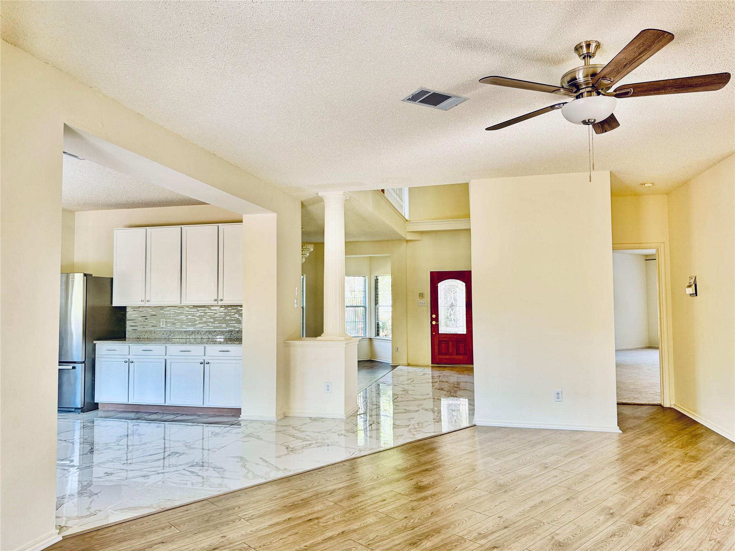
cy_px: 276
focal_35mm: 24
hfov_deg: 71.6
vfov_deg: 56.8
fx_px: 510
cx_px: 368
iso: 200
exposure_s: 1/91
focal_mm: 6.76
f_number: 1.78
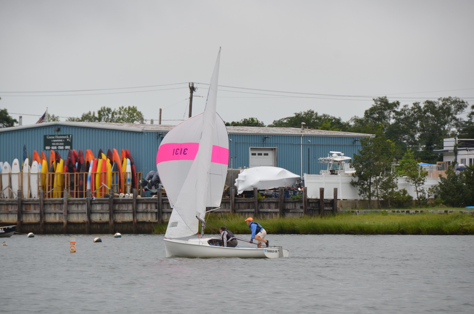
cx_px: 237
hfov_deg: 8.1
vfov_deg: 5.4
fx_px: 3350
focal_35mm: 255
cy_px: 157
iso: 200
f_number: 6.3
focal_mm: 170
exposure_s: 1/800
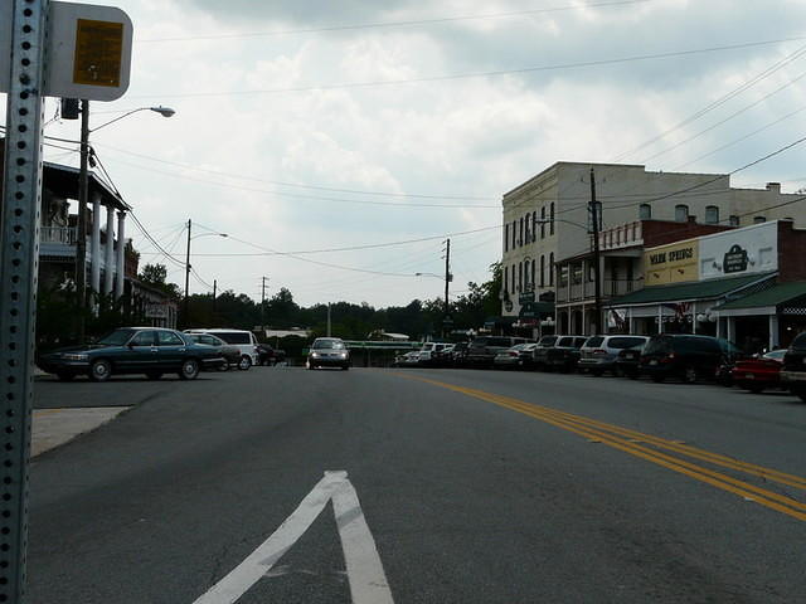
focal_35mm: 46
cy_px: 302
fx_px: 1071
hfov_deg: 41.2
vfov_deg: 31.5
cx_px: 403
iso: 100
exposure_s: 1/400
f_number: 6.3
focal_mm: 5.9
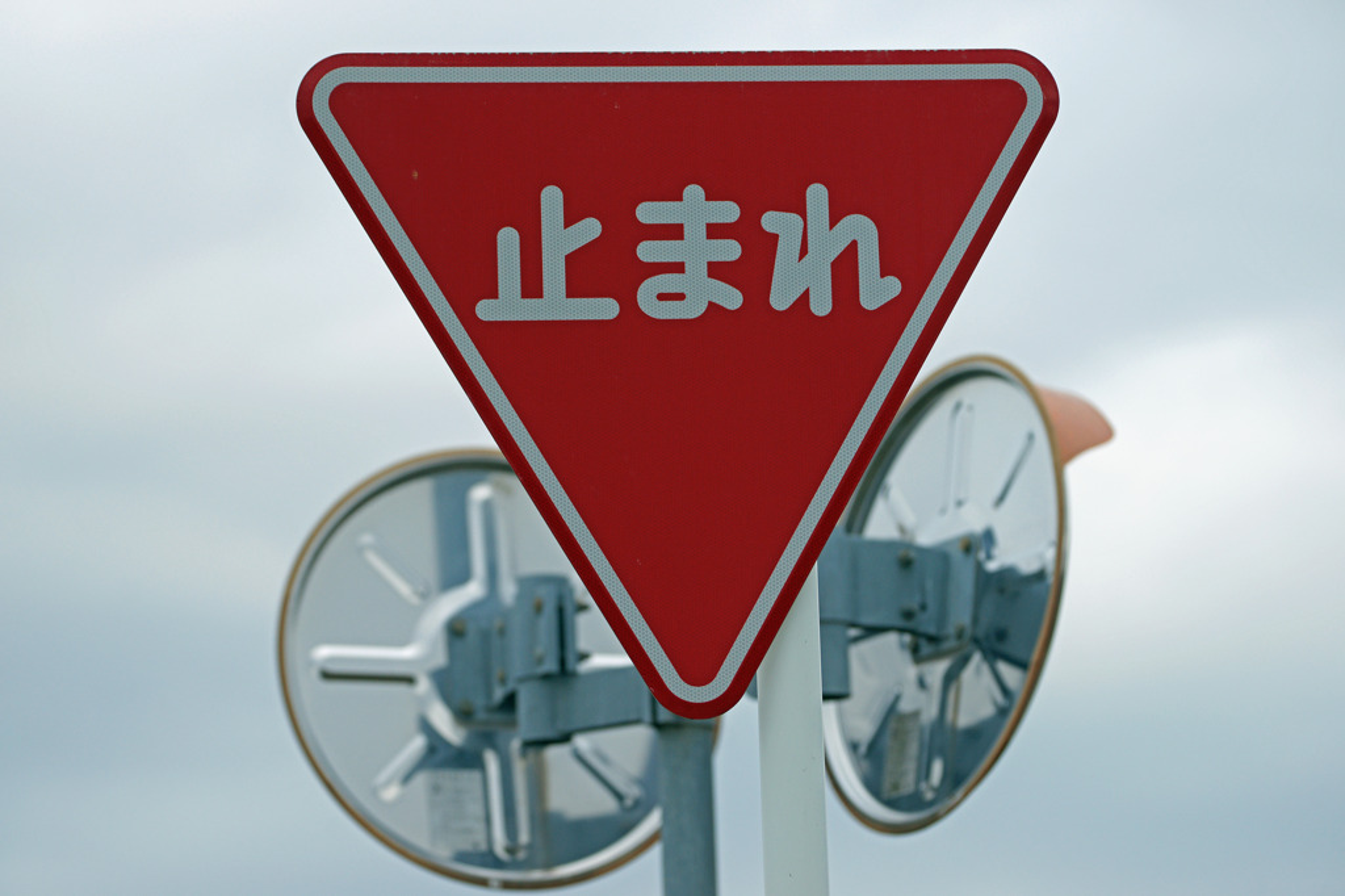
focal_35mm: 150
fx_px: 5602
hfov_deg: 13.7
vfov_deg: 9.1
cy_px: 448
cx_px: 672
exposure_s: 1/1250
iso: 200
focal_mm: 150
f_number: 5.6
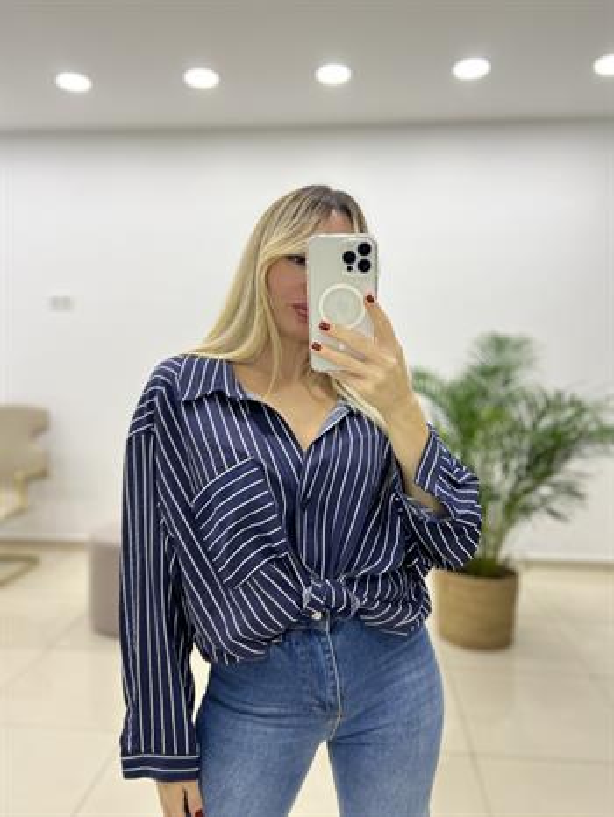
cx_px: 307
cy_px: 408
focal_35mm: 26
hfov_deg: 53.1
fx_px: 614
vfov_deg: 67.3
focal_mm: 5.7
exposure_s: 1/100
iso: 125
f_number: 1.5
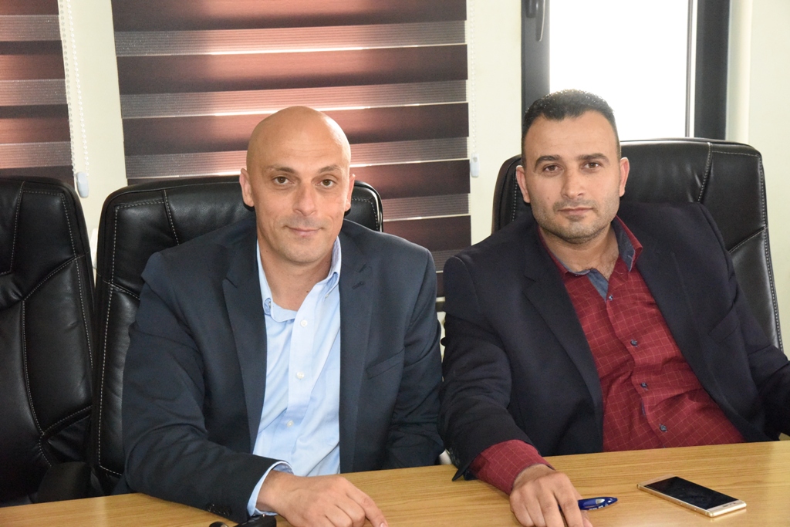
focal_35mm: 70
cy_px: 264
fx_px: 1536
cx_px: 395
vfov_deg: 19.5
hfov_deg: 28.8
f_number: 10
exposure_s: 1/200
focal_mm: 70
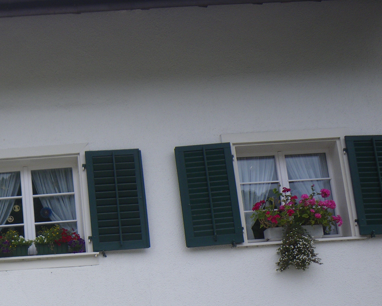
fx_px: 690
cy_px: 295
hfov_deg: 28.7
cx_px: -15
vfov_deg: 24.1
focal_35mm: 61
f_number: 3.5
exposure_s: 1/500
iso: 50
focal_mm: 5
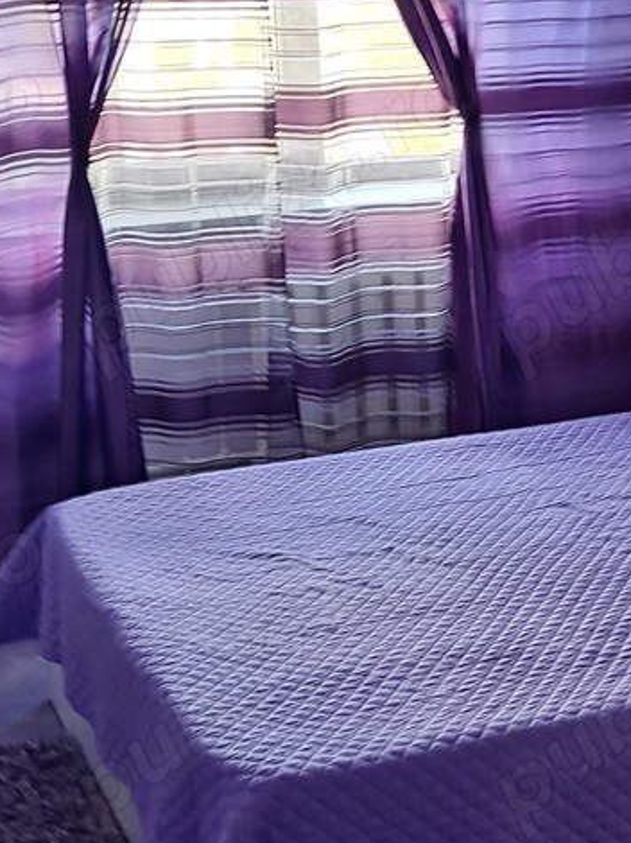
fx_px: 1727
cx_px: 477
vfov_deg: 27.3
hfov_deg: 20.5
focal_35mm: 71
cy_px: 314
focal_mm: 4.6
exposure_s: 1/50
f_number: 2
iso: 80
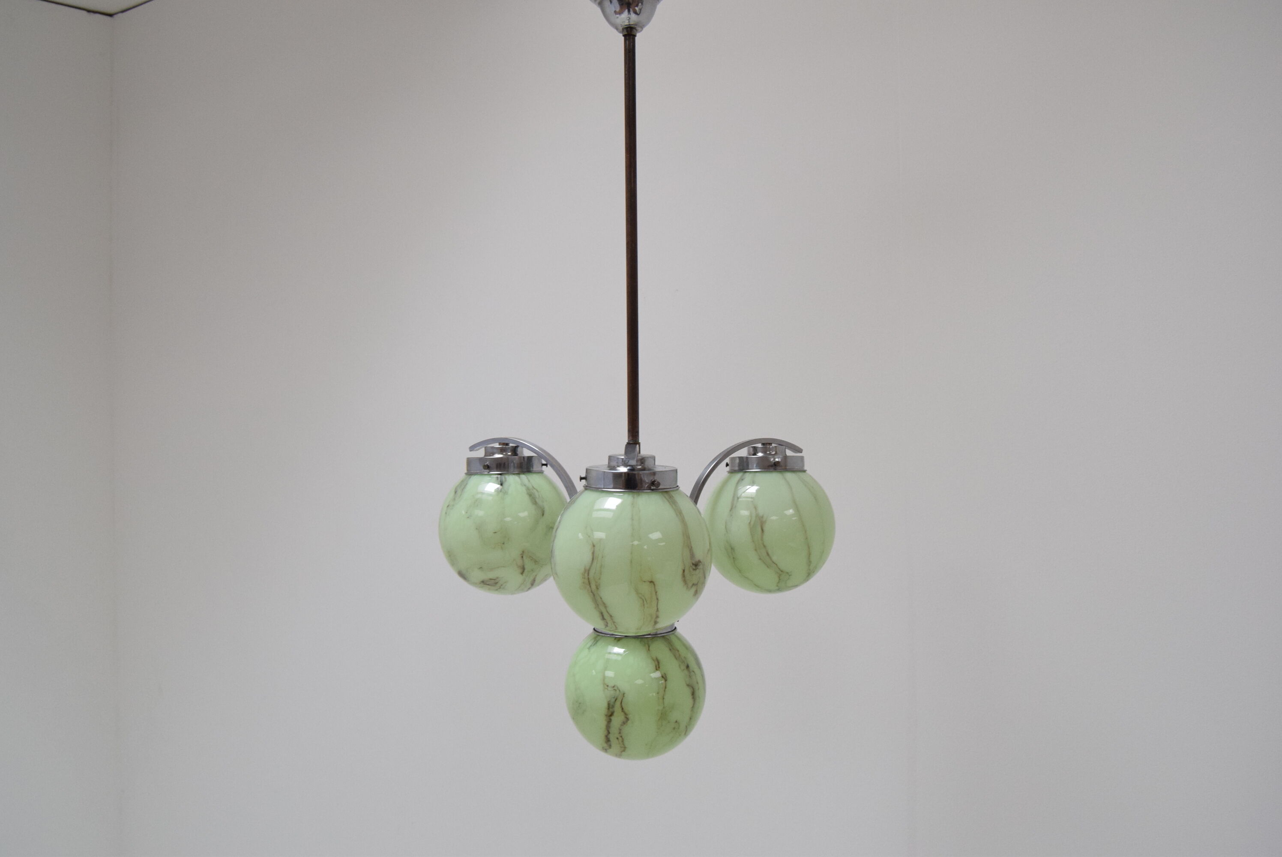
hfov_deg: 55.1
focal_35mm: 34
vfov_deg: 38.4
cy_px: 428
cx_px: 641
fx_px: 1229
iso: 1600
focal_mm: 23
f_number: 5.6
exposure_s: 1/125
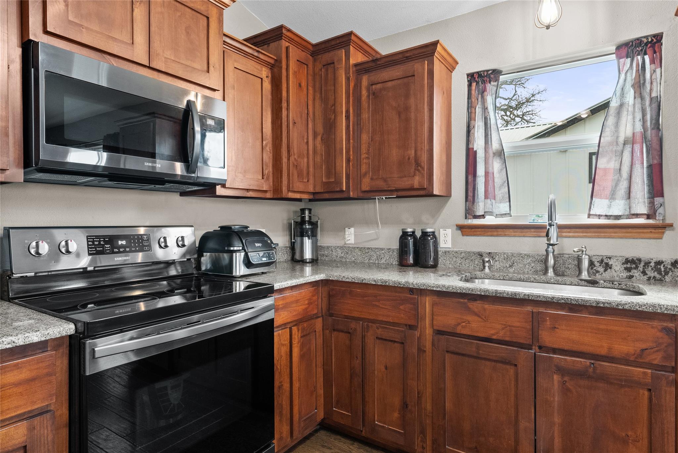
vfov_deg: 62.0
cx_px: 339
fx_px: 377
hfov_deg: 84.0
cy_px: 226
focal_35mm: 20
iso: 3200
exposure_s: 1/5
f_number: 11
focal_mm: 20
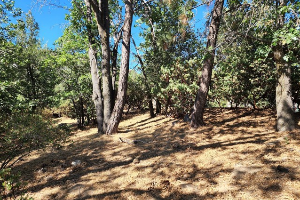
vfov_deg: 53.0
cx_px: 150
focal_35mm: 24
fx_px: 200
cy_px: 108
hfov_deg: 73.8
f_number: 1.8
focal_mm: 6.4
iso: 12
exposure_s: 1/286
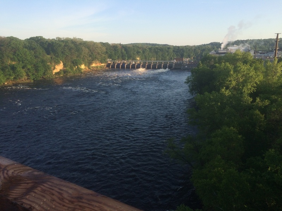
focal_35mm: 29
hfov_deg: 61.7
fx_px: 236
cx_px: 141
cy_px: 106
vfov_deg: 48.2
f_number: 2.2
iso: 32
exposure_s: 1/578
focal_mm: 4.15
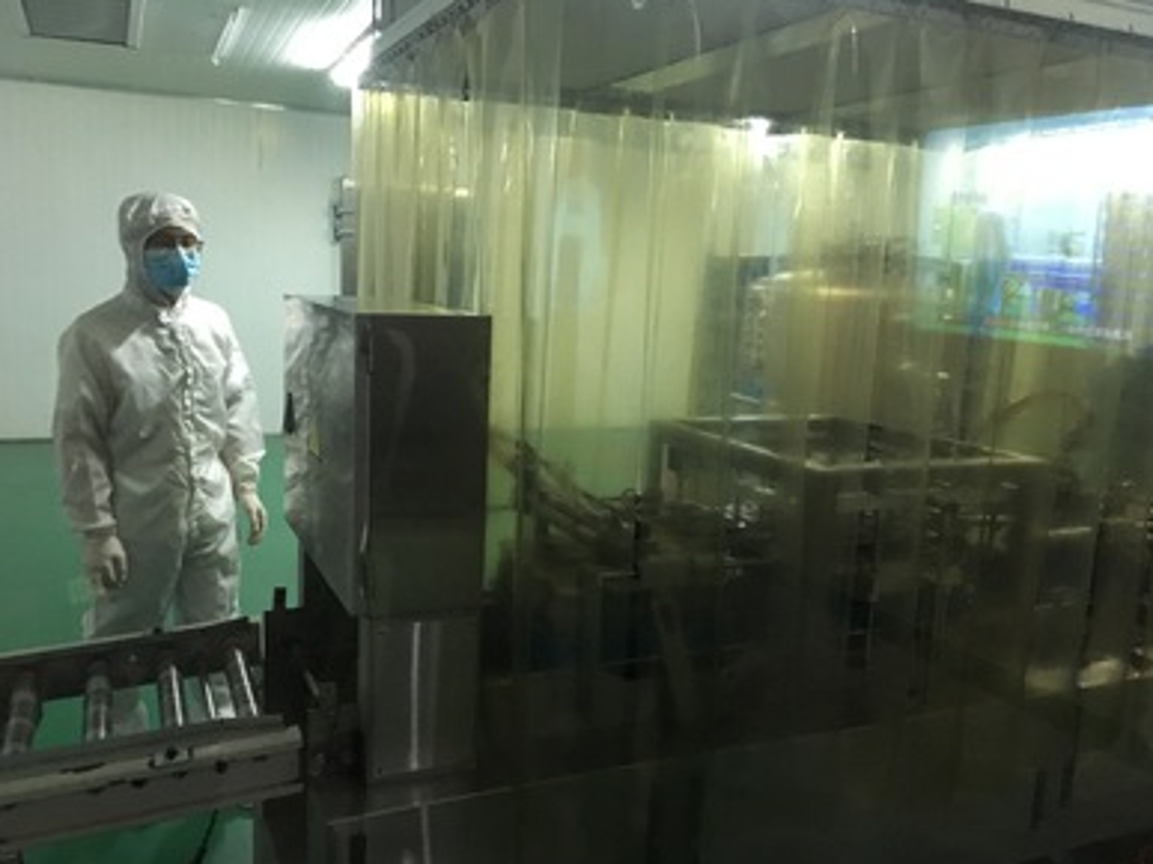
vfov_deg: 46.8
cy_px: 438
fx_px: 999
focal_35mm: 30
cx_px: 572
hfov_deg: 60.0
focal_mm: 4.15
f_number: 2.2
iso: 320
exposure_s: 1/17
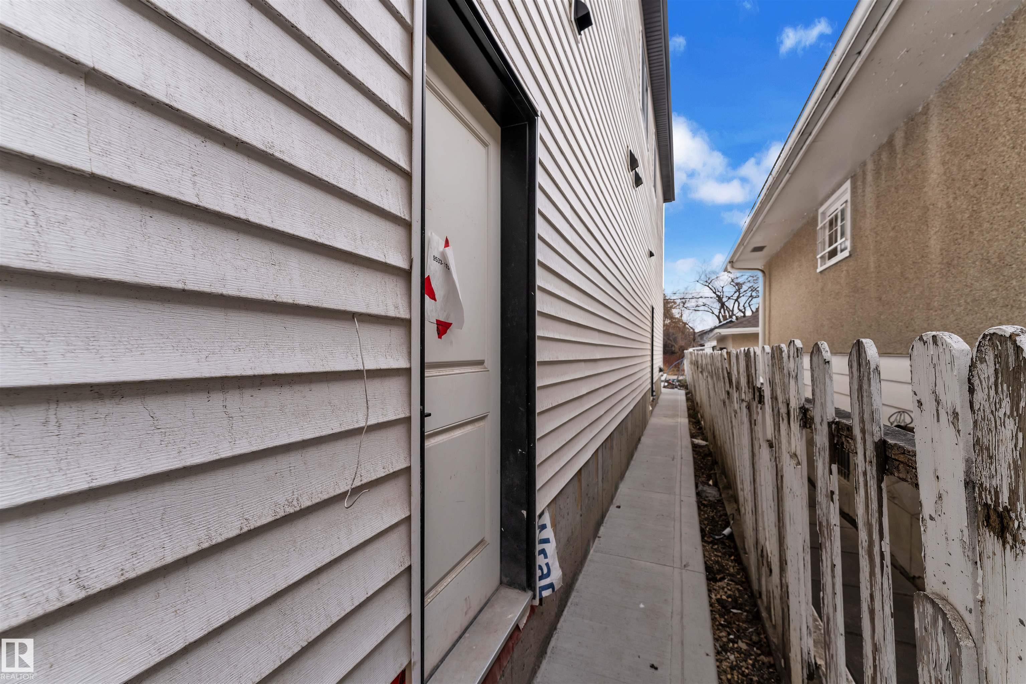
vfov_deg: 81.2
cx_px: 513
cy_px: 342
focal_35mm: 14
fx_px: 399
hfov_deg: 104.3
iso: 200
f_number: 5.6
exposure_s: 1/250
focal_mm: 14
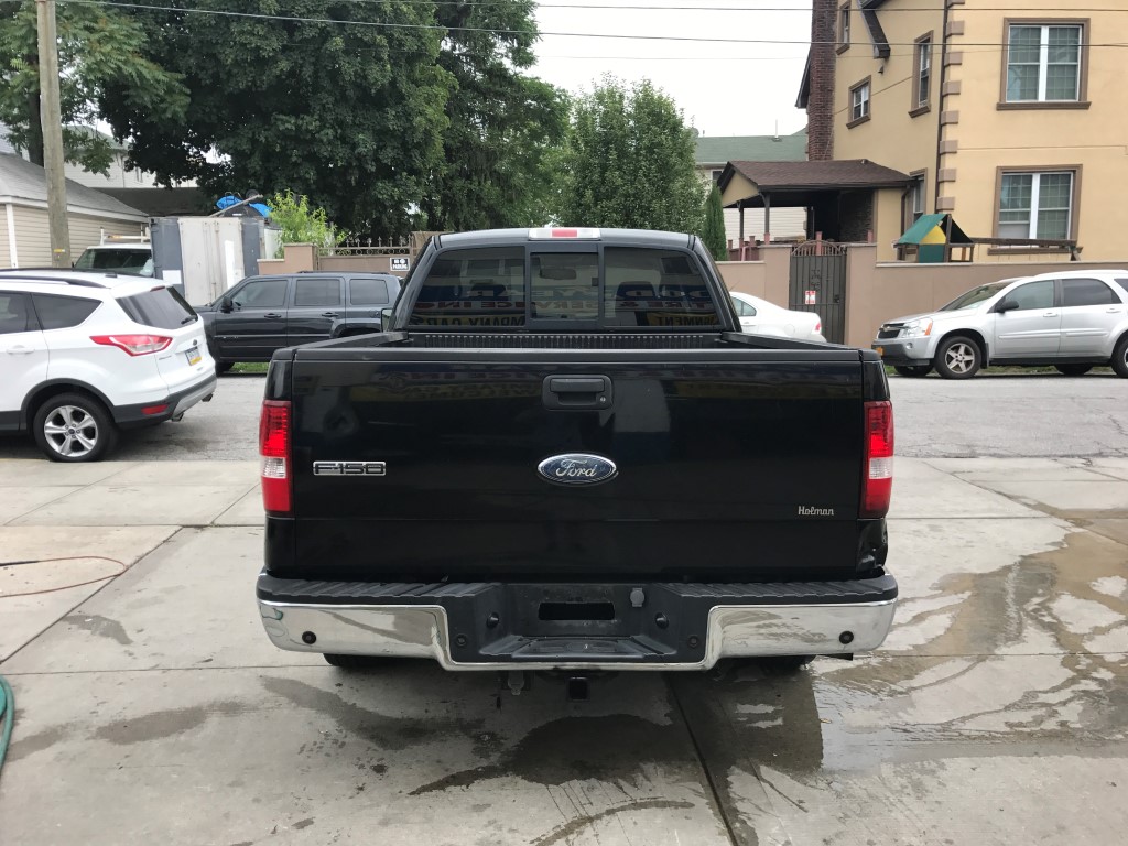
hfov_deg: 63.4
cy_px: 423
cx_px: 564
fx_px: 912
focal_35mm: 28
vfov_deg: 49.7
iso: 20
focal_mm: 3.99
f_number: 1.8
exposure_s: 1/447
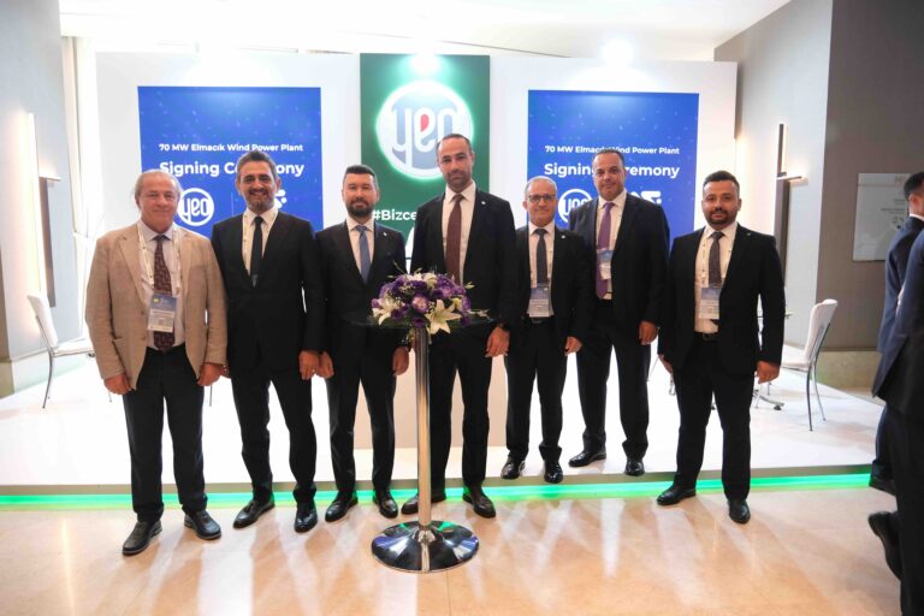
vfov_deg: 51.3
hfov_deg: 71.5
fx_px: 642
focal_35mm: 25
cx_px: 462
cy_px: 308
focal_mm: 16.5
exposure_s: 1/105
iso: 1600
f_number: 2.8
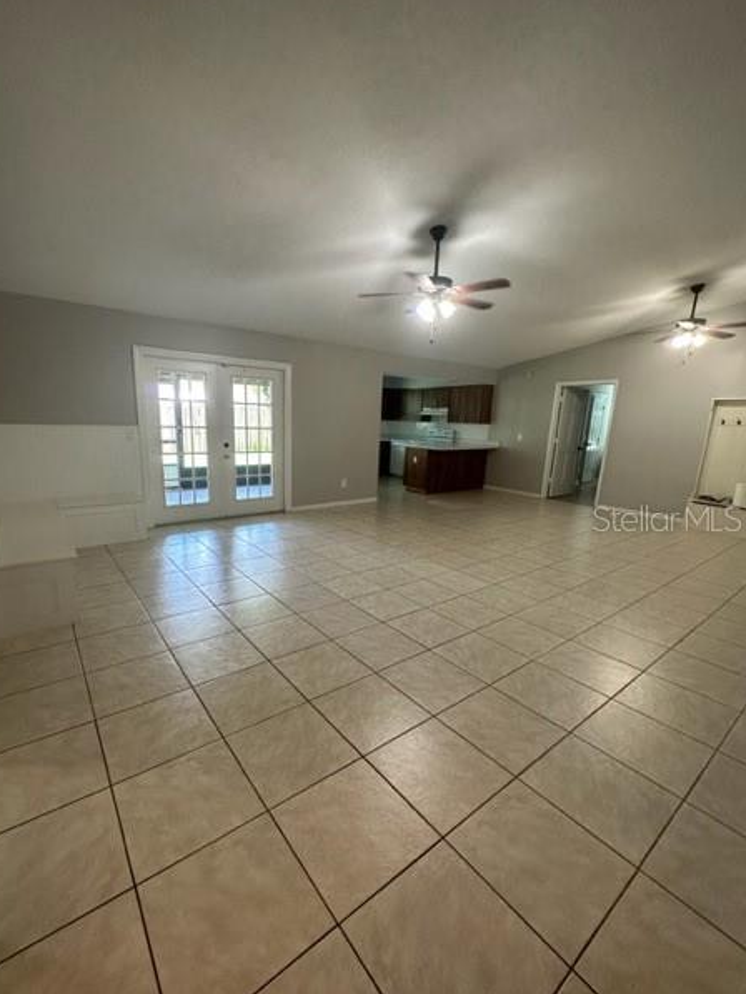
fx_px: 431
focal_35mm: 15
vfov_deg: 98.1
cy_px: 518
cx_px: 350
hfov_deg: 81.7
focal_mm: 2.22
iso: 160
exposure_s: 1/60
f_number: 2.2
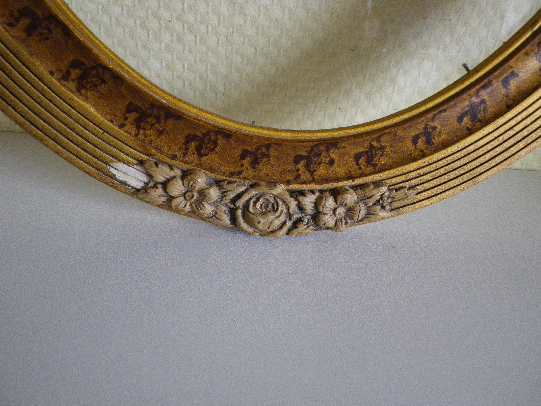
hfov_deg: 63.4
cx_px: 270
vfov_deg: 49.7
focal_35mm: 28
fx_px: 438
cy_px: 203
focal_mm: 4.9
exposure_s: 1/60
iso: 200
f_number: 2.6
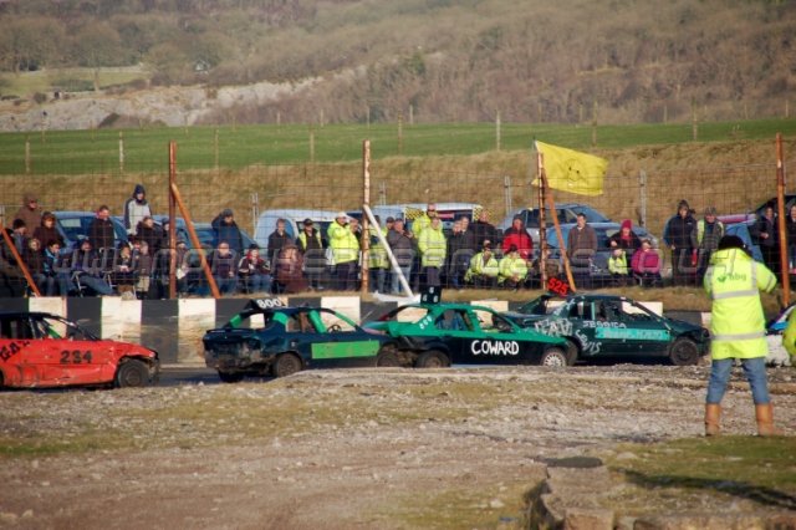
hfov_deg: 6.9
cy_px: 265
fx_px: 6630
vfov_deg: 4.6
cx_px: 398
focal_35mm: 300
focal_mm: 200
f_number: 6.3
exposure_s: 1/800
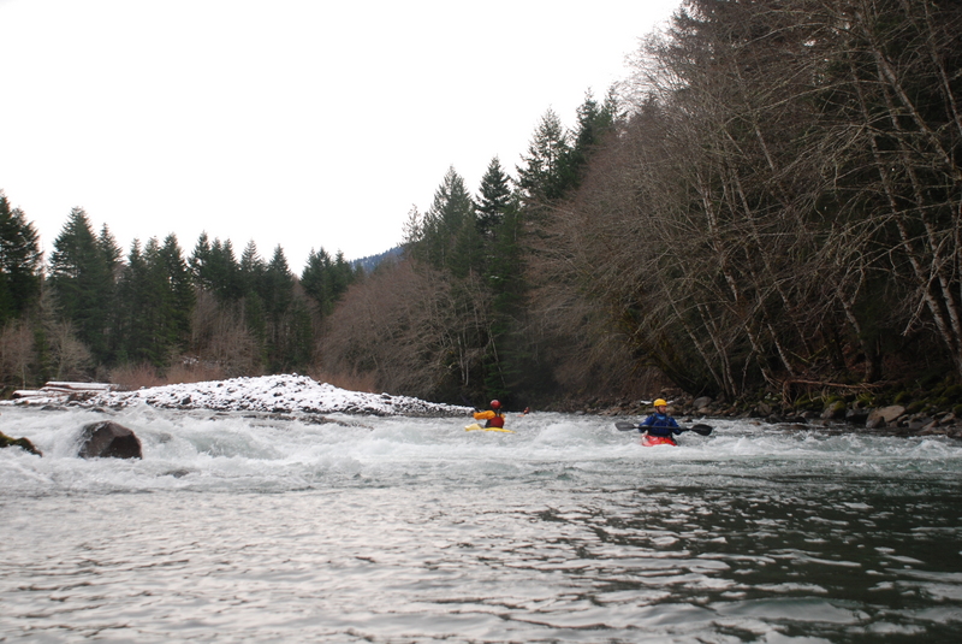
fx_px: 1244
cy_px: 322
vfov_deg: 29.0
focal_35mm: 46
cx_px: 481
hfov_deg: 42.3
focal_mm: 31
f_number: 6.3
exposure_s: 1/200
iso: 250
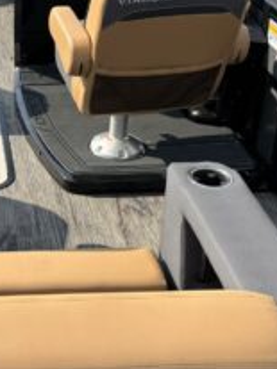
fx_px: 716
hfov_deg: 20.7
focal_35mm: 67
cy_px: 143
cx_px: -37
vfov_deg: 28.9
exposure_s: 1/1845
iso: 50
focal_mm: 5.96
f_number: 1.6
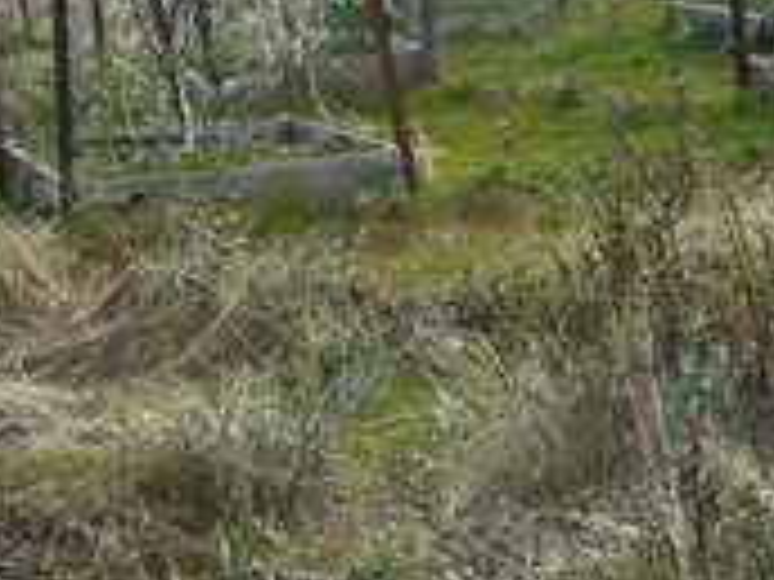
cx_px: 468
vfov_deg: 15.1
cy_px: 90
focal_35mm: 97
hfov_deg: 20.2
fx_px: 2169
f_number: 1.5
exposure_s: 1/2404
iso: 50
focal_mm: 5.7
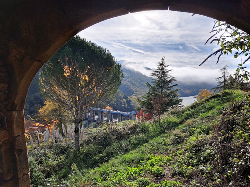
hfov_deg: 71.6
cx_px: 125
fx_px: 173
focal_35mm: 24
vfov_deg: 56.8
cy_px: 94
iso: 50
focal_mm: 5.23
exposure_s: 1/1138
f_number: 1.8
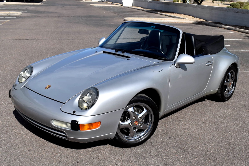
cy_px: 83
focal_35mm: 33
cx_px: 124
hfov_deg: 57.2
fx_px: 228
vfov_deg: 40.0
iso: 100
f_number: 10
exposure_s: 1/400
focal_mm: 22
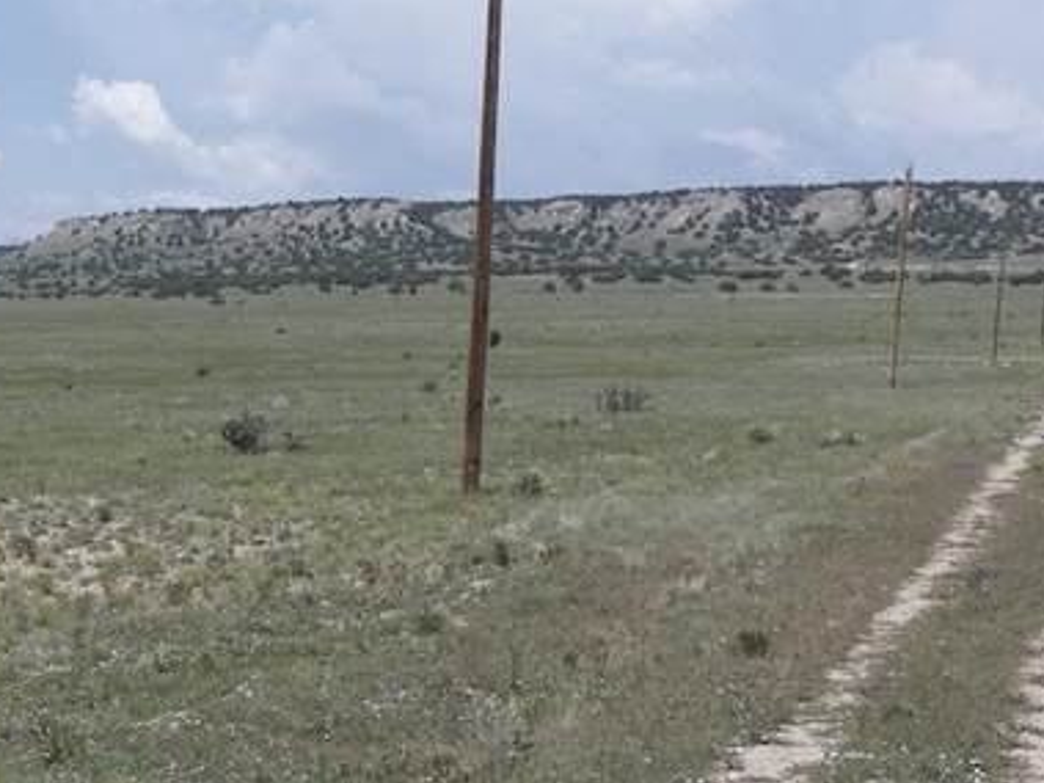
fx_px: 2442
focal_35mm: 81
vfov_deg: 17.8
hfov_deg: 20.9
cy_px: 783
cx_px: -479
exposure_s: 1/240
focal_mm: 12.29
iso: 100
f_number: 2.8
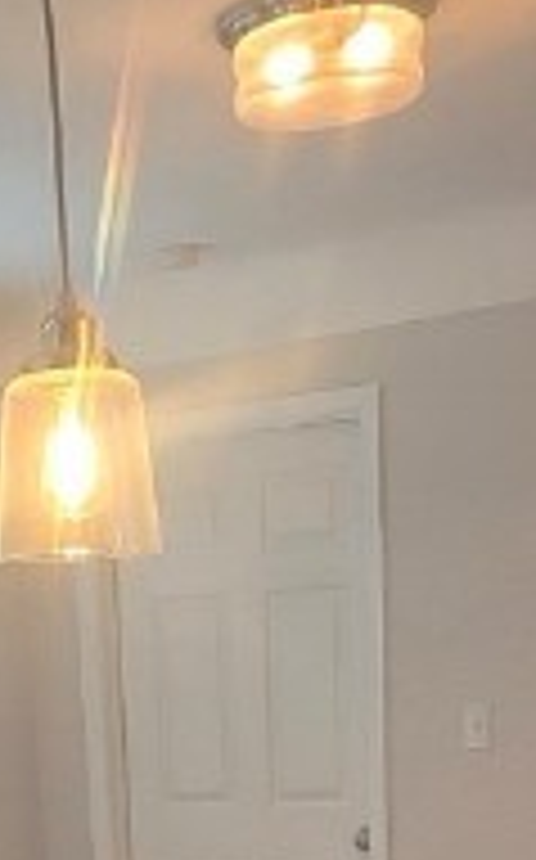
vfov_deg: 24.3
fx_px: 1733
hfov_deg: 17.1
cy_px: 1130
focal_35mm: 74
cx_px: -36
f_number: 2.2
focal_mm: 1.7
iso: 160
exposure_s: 1/60
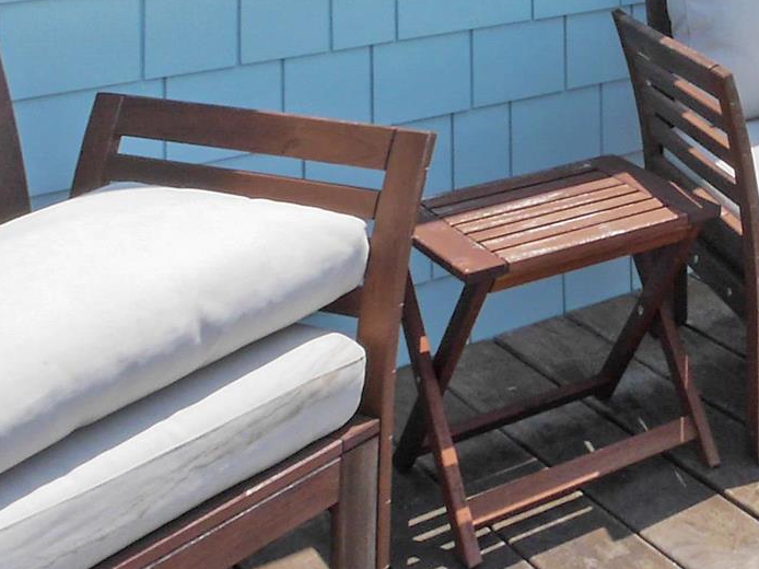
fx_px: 1359
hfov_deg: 24.7
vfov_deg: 20.5
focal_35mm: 62
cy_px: -268
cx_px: 1117
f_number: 16
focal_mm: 7
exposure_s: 1/200
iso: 400
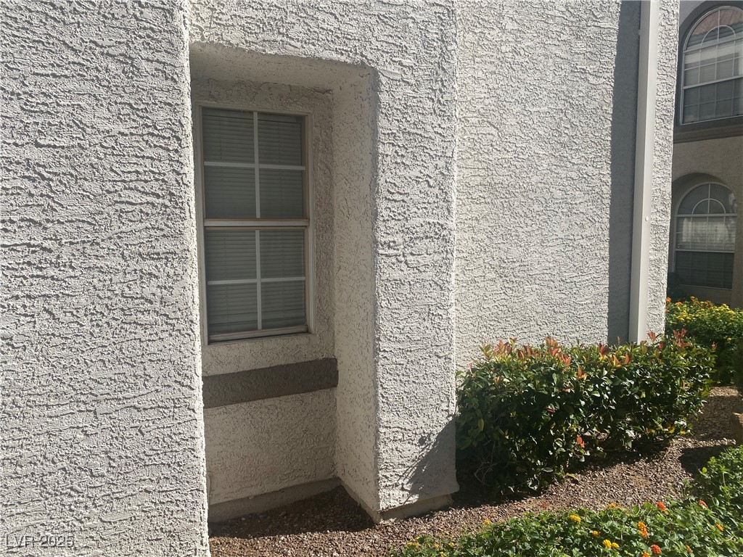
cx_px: 372
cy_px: 278
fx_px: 558
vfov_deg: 53.1
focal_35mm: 26
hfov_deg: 67.3
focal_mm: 4.25
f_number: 1.8
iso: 32
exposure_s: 1/4444
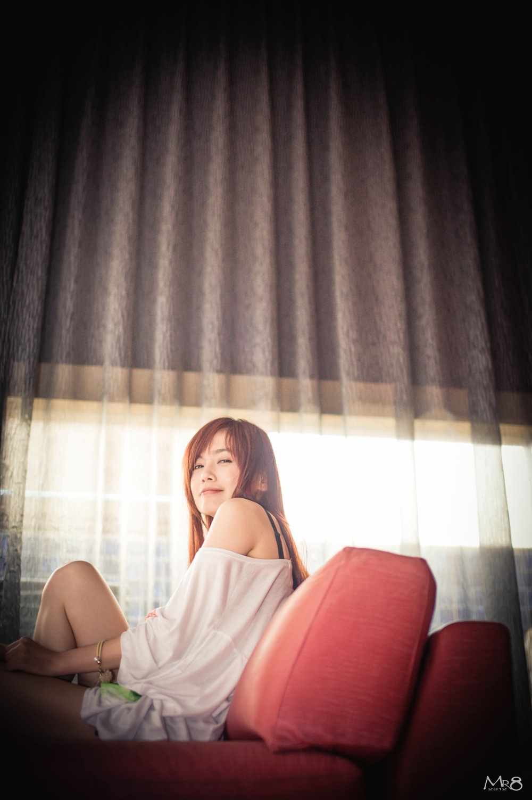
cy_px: 400
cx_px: 266
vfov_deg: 39.6
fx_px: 1110
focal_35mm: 50
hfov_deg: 27.0
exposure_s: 1/160
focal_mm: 50
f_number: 1.4
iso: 800
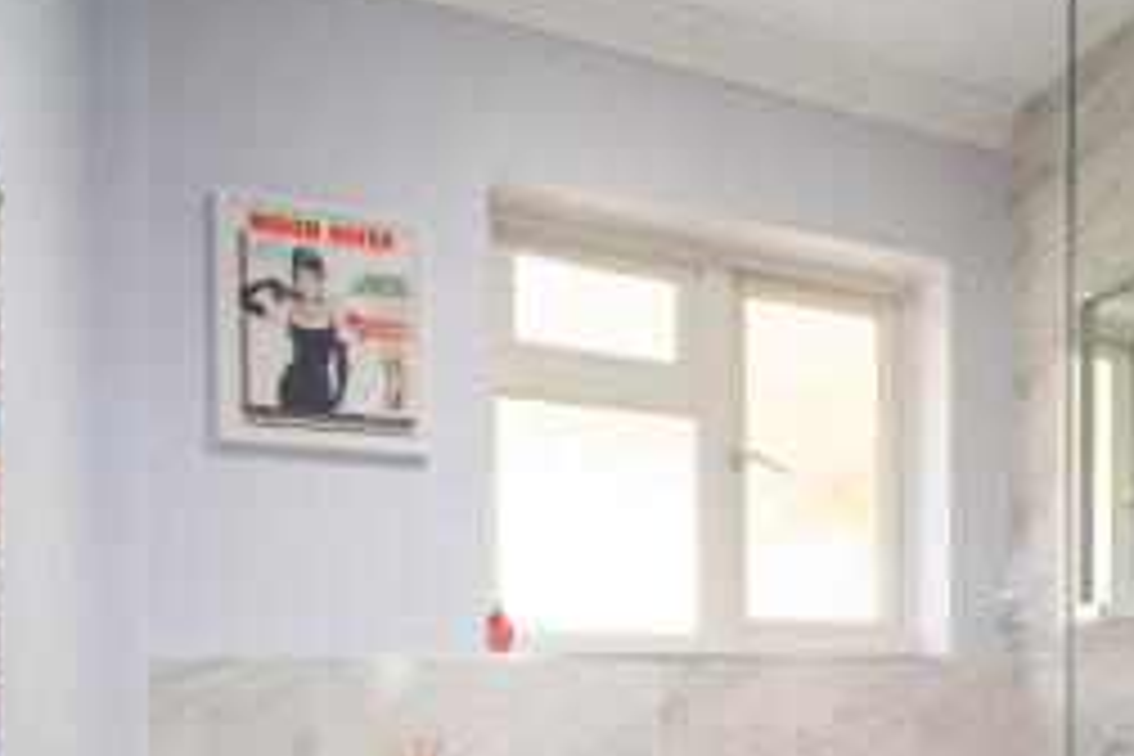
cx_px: 932
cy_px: 682
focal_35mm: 34
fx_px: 1071
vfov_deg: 36.4
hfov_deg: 51.7
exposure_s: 1/10
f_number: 8
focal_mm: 18
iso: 320
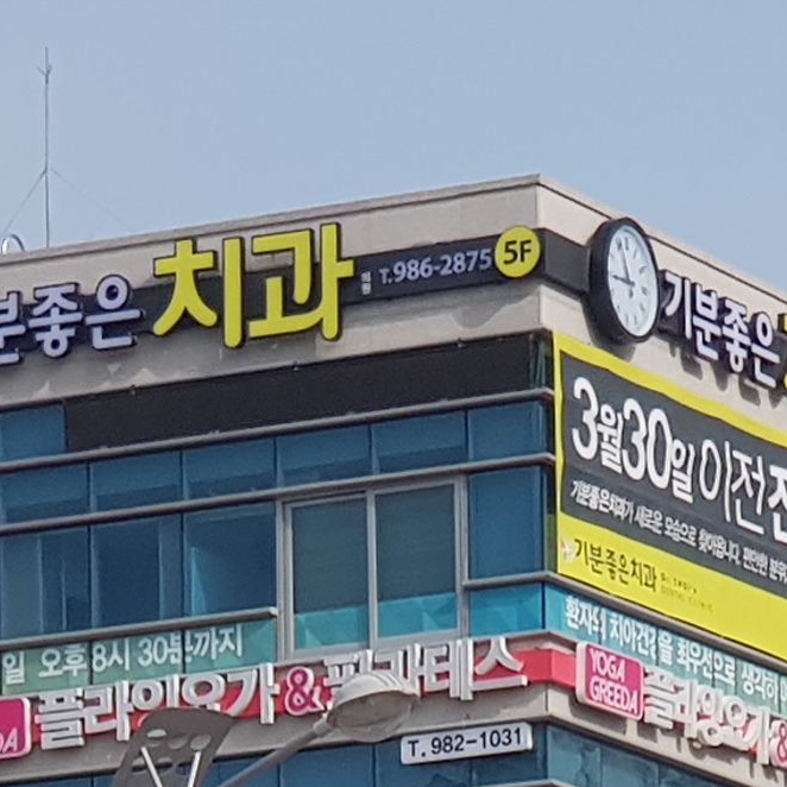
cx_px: 477
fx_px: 7202
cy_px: 1589
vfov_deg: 6.1
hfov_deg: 6.3
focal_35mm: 280
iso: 25
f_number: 2.4
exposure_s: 1/488
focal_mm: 6
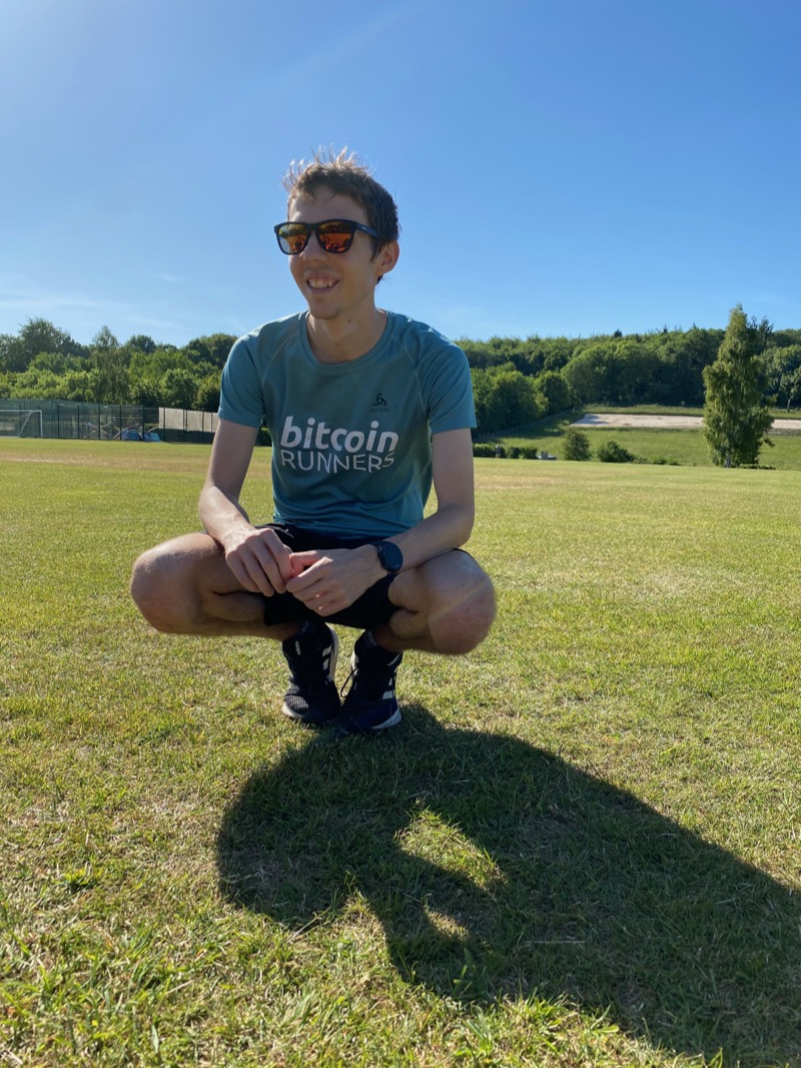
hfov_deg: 53.1
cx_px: 400
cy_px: 534
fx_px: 802
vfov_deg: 67.3
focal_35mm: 26
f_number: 1.8
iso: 32
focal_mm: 4.25
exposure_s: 1/2410
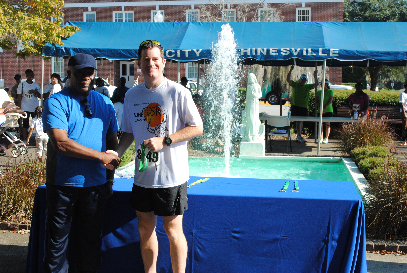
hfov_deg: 41.0
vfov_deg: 28.2
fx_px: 544
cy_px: 136
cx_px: 204
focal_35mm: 48
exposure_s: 1/320
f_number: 9
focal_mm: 32
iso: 400
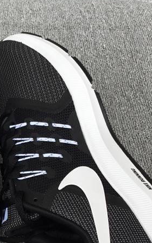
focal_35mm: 66
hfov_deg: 18.8
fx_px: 437
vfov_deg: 30.7
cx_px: -21
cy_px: 169
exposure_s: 1/104
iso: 25
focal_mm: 3.3
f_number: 2.4
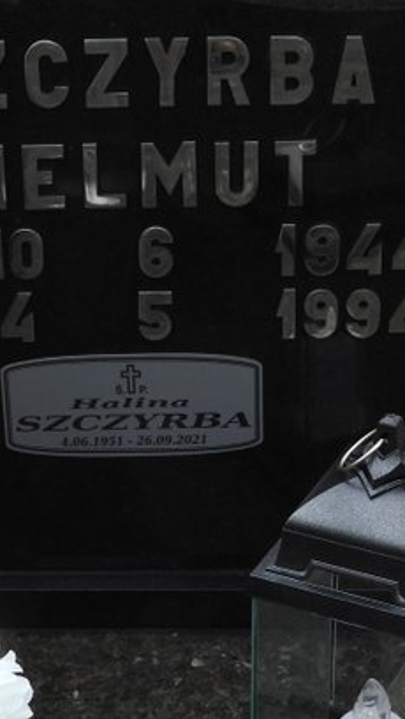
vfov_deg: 19.1
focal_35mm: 112
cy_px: 439
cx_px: 95
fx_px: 2135
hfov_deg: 10.8
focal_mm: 7.4
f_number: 3.2
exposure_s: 1/320
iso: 100
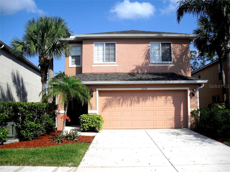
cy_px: 86
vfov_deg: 39.7
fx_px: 239
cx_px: 115
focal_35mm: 36
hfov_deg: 51.4
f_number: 7.8
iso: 64
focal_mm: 6.3
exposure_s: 1/200
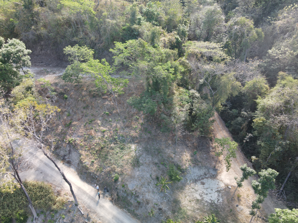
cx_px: 149
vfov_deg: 56.8
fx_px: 207
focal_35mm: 24
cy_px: 112
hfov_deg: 71.6
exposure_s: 1/30
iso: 100
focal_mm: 4.5
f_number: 2.8
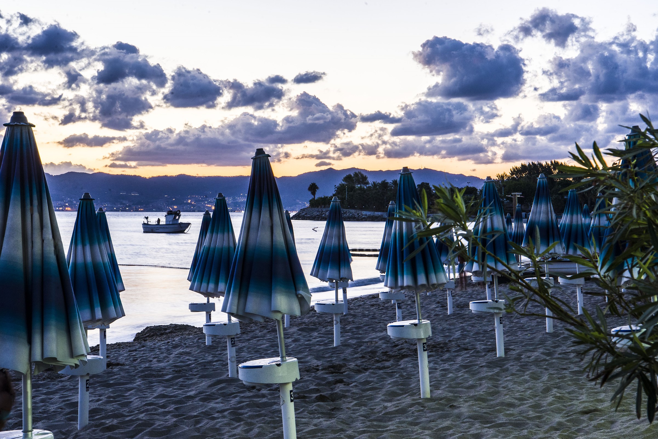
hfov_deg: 30.9
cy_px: 220
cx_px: 329
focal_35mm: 65
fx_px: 1188
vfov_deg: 20.9
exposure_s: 1
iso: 1250
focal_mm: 65
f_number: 22
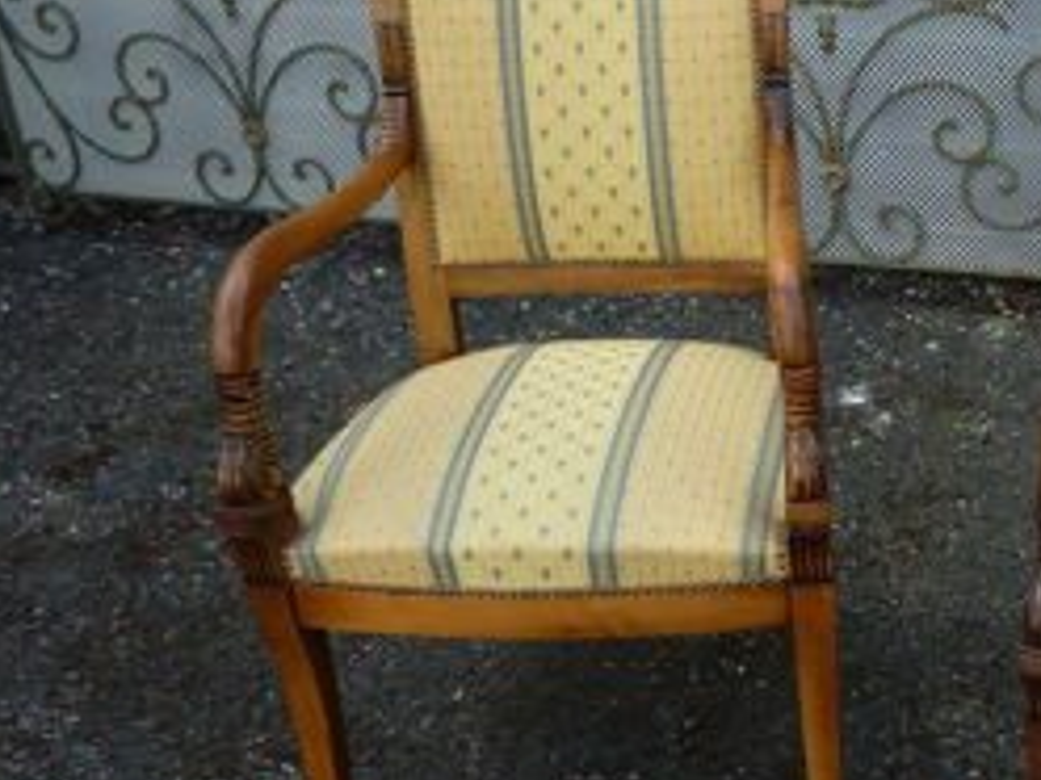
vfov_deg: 25.1
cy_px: 516
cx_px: 986
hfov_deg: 31.3
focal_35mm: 58
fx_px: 1744
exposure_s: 1/160
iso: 100
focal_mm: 5.2
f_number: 4
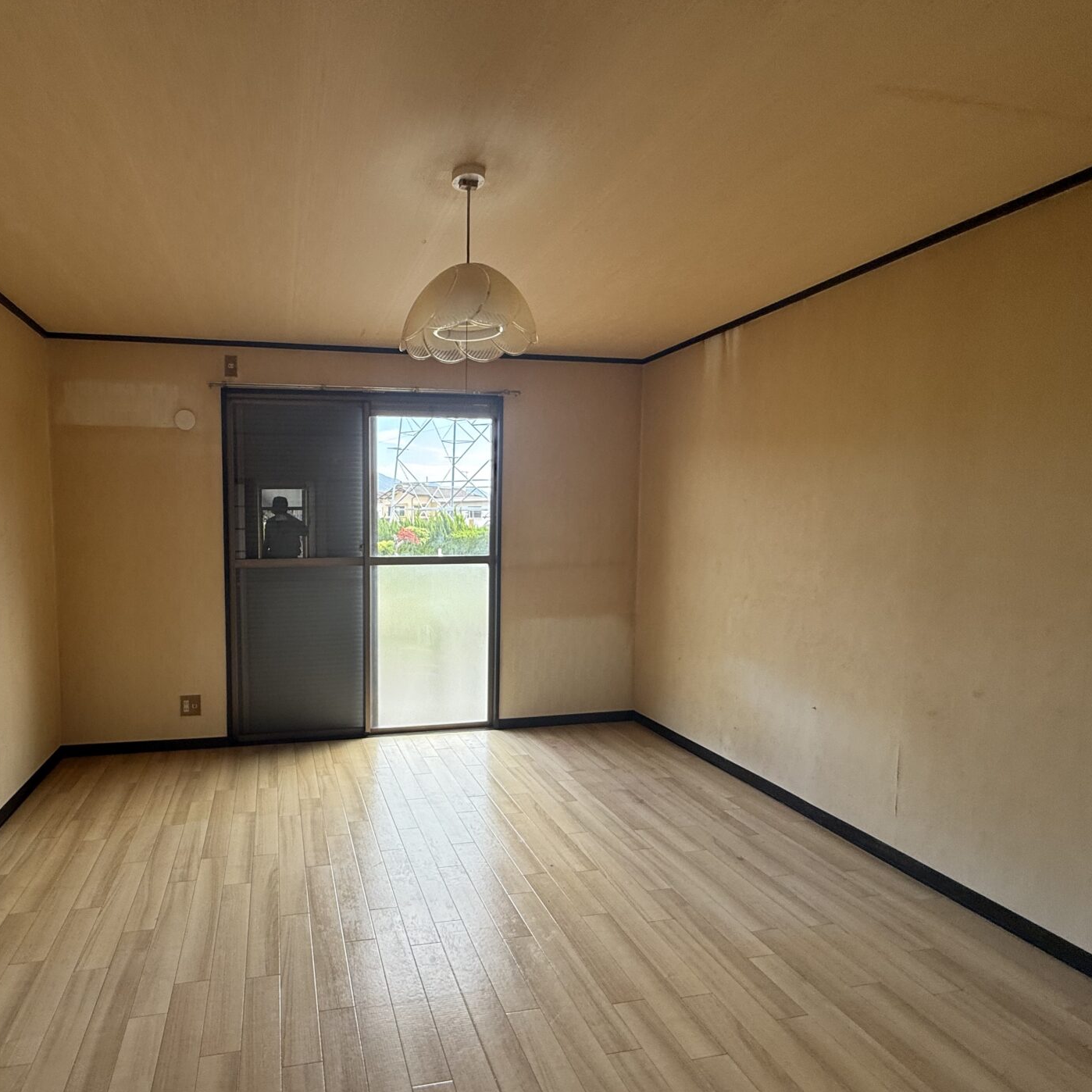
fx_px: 607
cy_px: 556
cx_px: 379
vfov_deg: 84.0
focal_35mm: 17
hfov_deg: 81.6
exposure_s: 1/113
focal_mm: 2.22
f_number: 2.2
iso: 64
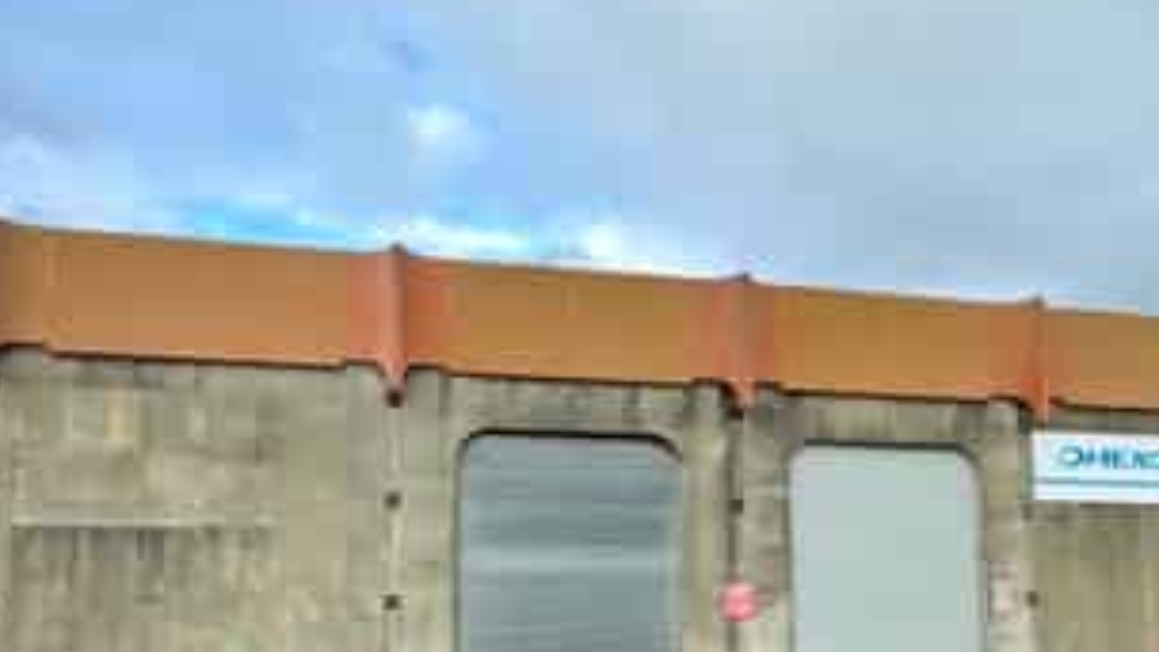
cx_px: 625
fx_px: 1014
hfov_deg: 59.4
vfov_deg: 34.5
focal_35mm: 33
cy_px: 524
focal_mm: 2.22
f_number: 2.2
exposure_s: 1/669
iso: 40
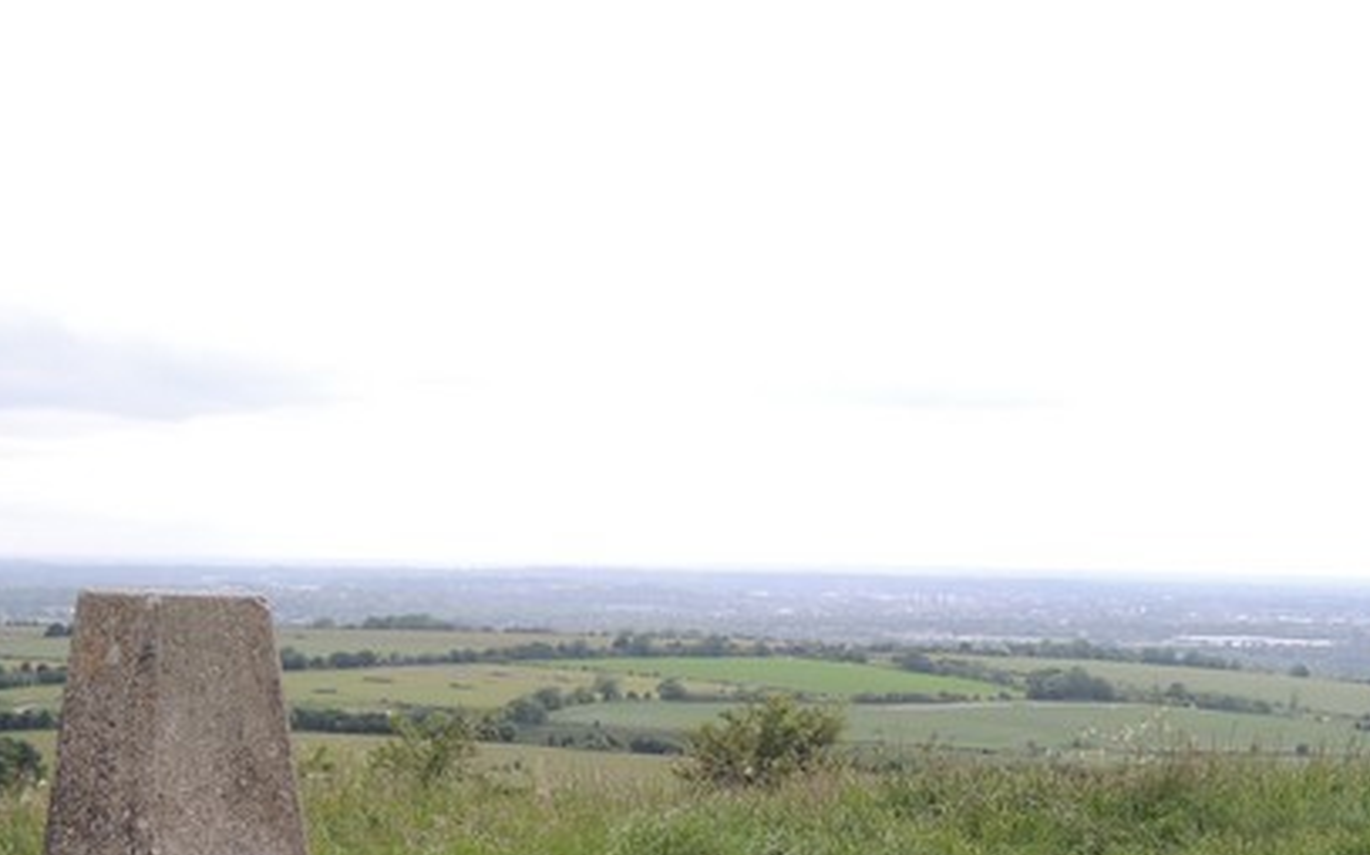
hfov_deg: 28.2
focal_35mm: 73
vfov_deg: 17.1
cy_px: 1003
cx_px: 660
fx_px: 2724
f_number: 3.2
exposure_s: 1/250
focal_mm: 6.3
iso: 100
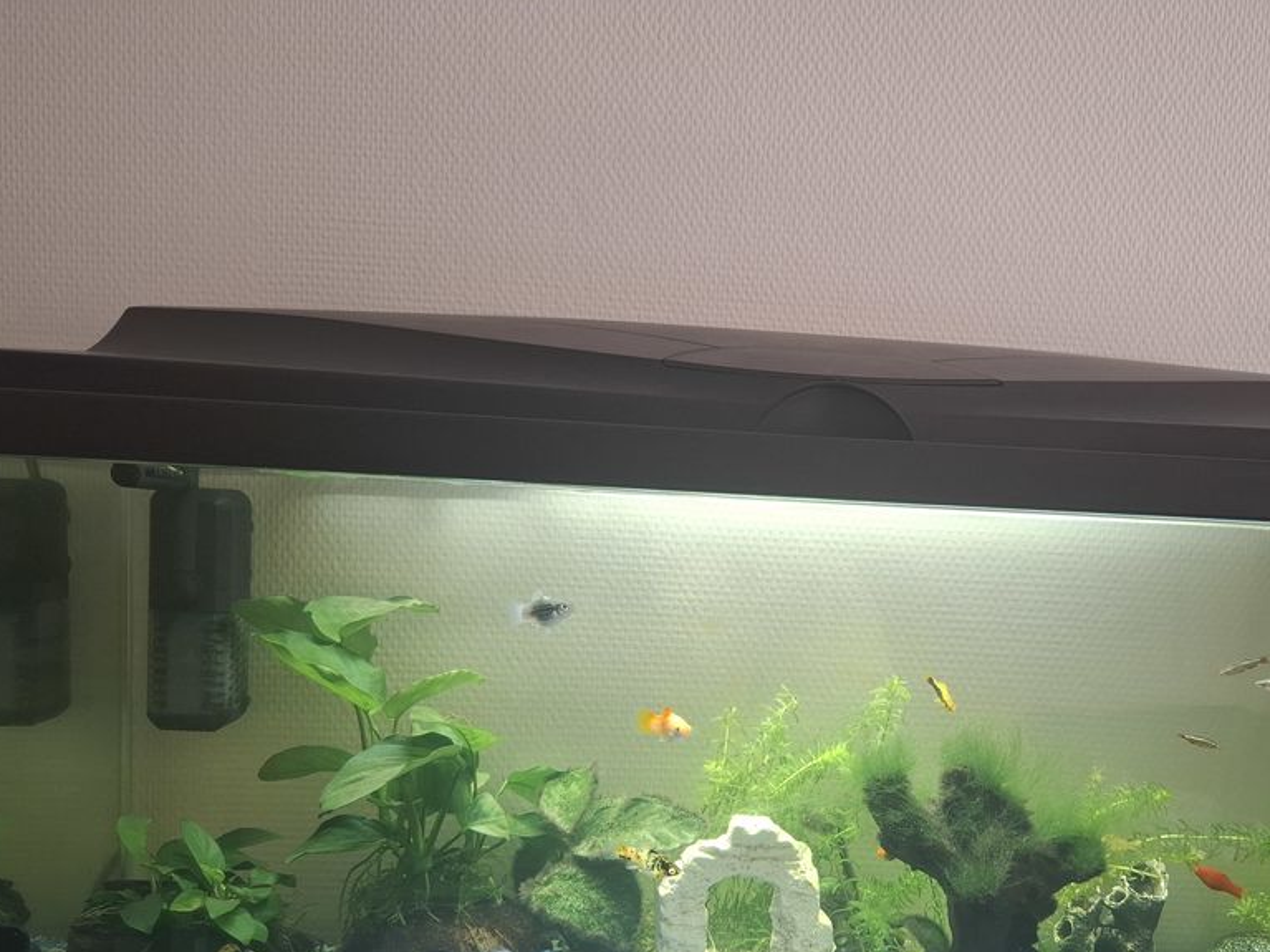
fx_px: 1100
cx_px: 790
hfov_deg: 59.2
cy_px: 608
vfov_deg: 46.3
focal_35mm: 30
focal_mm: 5.54
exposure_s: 1/50
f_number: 1.8
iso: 250
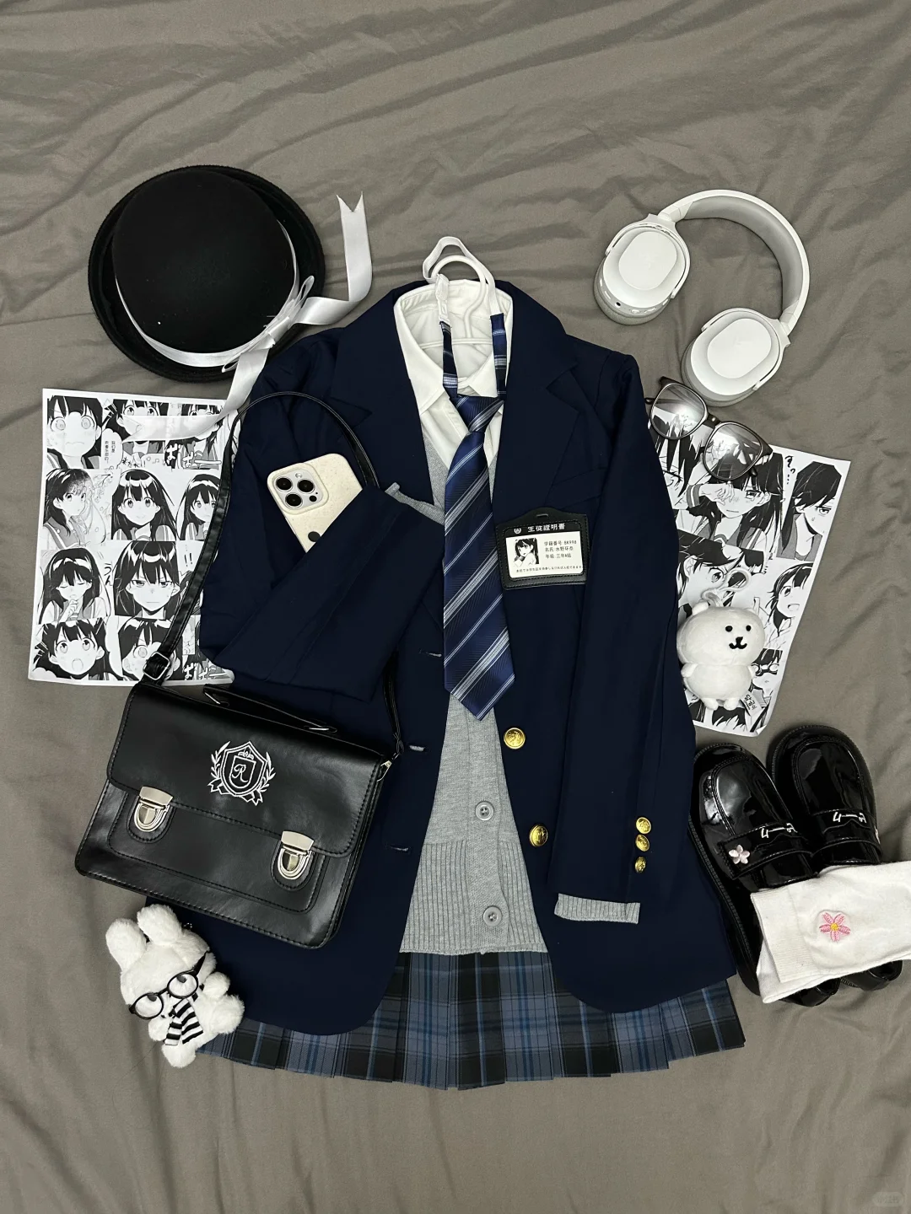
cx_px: 456
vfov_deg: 71.6
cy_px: 607
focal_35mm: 24
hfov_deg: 56.8
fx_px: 842
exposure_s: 1/50
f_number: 1.78
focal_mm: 6.86
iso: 320
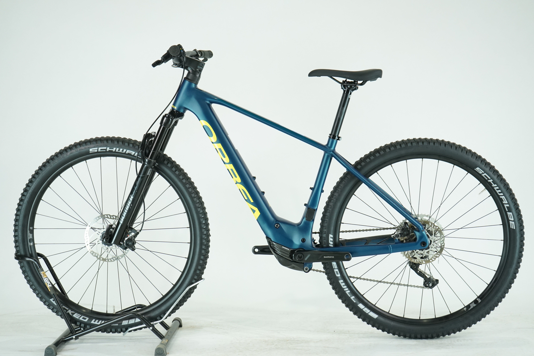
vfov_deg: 23.4
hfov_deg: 34.5
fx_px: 860
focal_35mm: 58
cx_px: 267
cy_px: 178
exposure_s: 1/200
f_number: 5.6
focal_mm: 58
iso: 1600
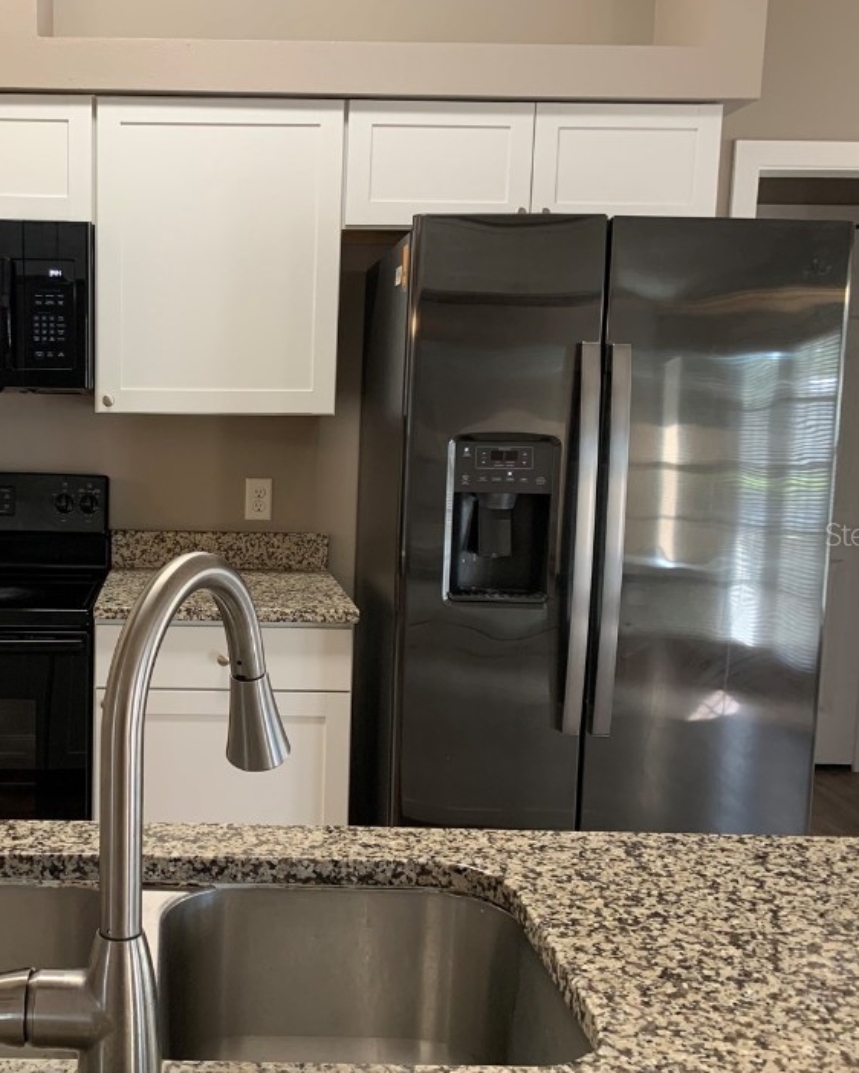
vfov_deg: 49.1
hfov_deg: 38.8
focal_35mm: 37
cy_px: 533
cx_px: 186
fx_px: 1175
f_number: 1.8
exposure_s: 1/60
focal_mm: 4.25
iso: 160
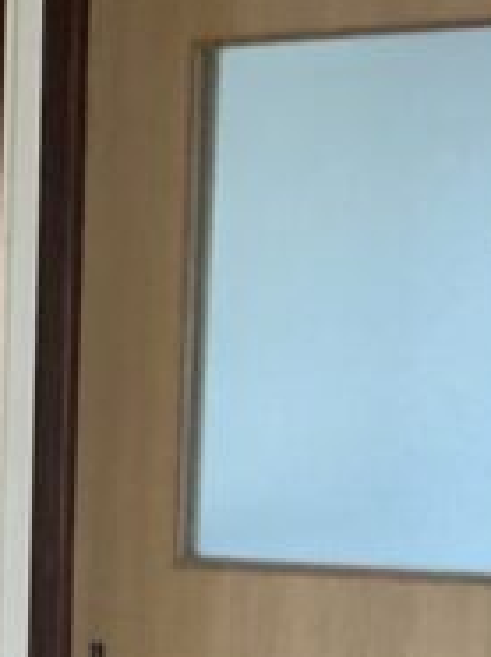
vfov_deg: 12.5
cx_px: -420
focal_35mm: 150
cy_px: 1021
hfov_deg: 9.4
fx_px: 2843
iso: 125
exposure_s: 1/60
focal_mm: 3
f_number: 1.8
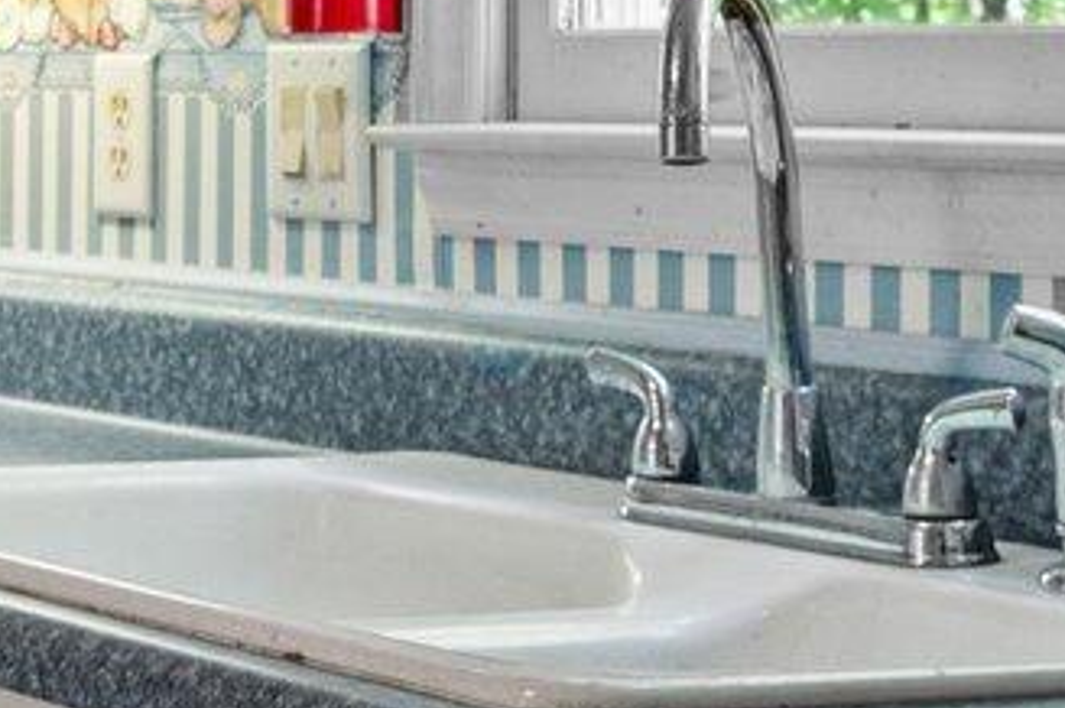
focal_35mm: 125
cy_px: -127
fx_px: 3694
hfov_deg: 14.7
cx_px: -744
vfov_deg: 10.8
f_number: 6.3
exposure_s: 1/4
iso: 400
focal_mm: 20
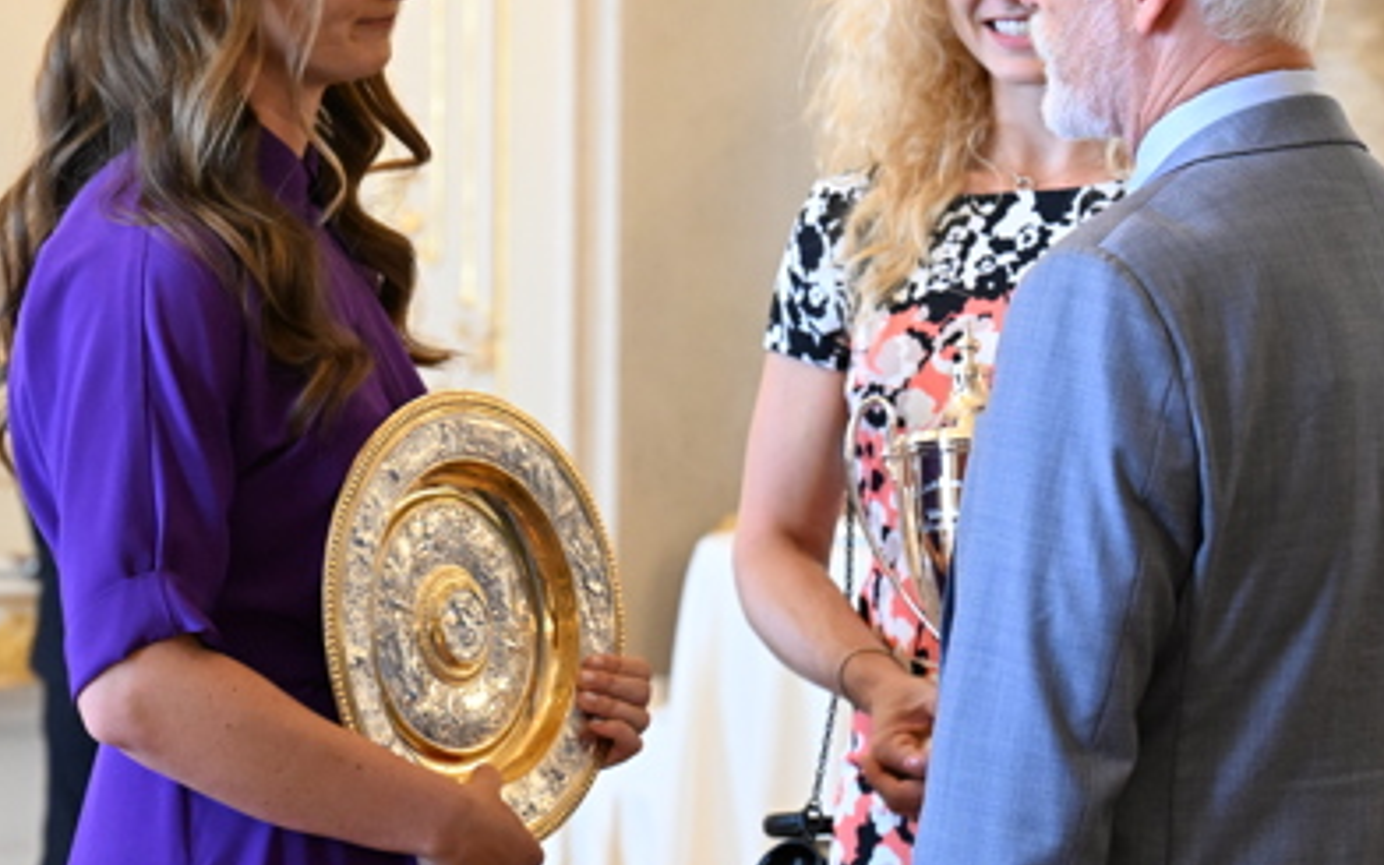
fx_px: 6638
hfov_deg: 11.9
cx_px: 950
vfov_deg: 7.5
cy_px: 515
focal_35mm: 176
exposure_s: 1/400
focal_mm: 98
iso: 6400
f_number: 5.6
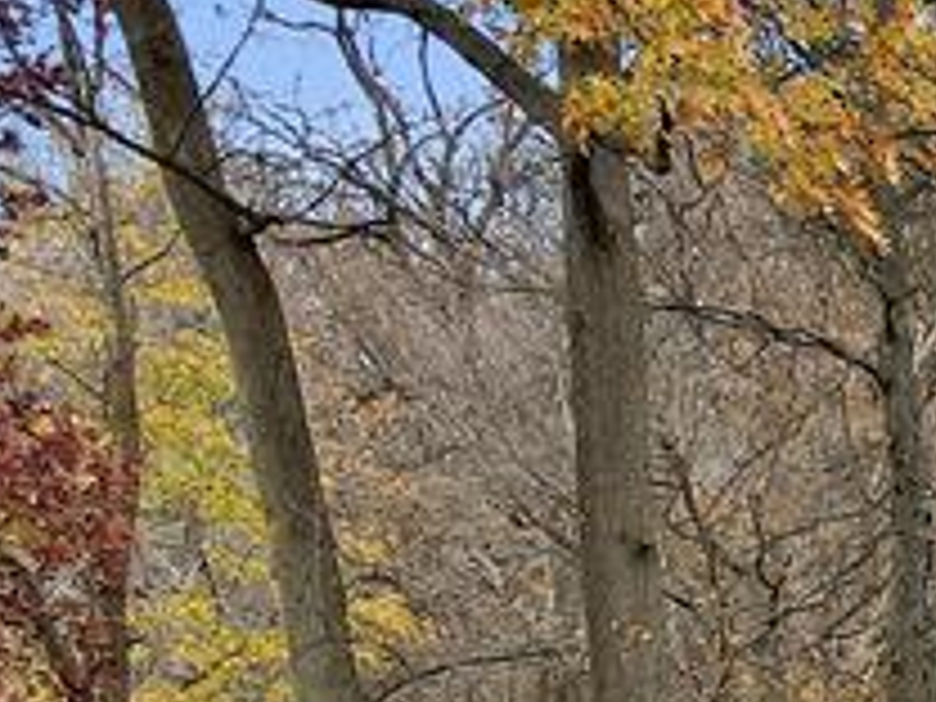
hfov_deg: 13.7
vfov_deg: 12.1
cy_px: 976
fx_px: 3191
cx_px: 1994
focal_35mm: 118
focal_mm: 4.5
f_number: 2.8
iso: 100
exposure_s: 1/50
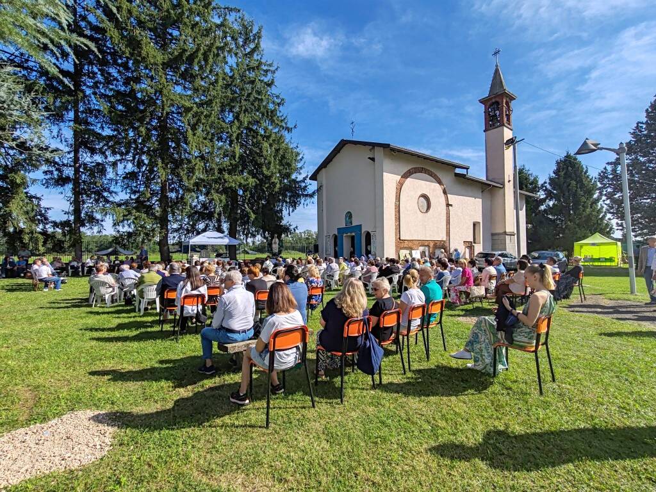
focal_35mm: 16
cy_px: 246
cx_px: 328
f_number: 2.2
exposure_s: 1/1600
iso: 50
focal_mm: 1.96
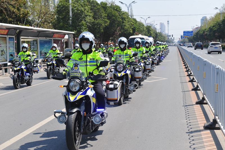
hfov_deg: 28.9
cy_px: 75
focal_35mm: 70
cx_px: 112
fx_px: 437
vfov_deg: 19.4
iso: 250
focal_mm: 70
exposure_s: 1/400
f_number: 10
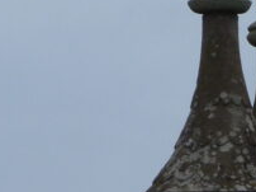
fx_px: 4572
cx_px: 474
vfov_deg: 2.4
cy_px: 267
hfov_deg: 3.2
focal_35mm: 619
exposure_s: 1/500
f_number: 5.6
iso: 80
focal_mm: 21.9
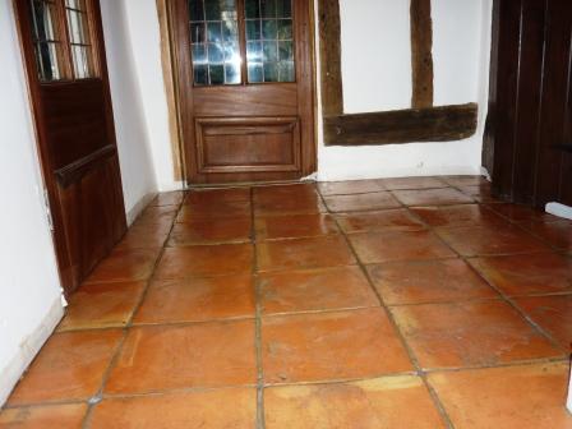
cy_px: 214
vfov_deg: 42.9
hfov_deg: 55.4
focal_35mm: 33
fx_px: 545
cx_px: 286
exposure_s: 1/30
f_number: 2.8
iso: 100
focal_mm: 5.5
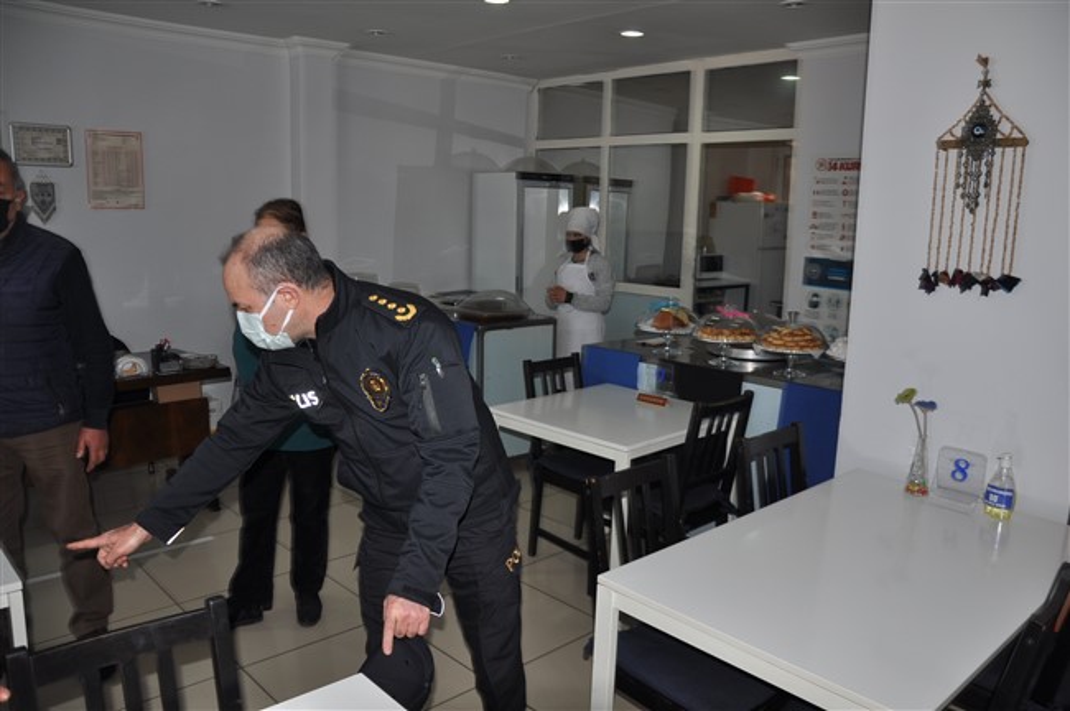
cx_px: 535
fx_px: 802
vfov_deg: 47.8
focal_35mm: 27
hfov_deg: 67.4
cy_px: 356
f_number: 3.5
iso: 200
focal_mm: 18
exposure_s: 1/60
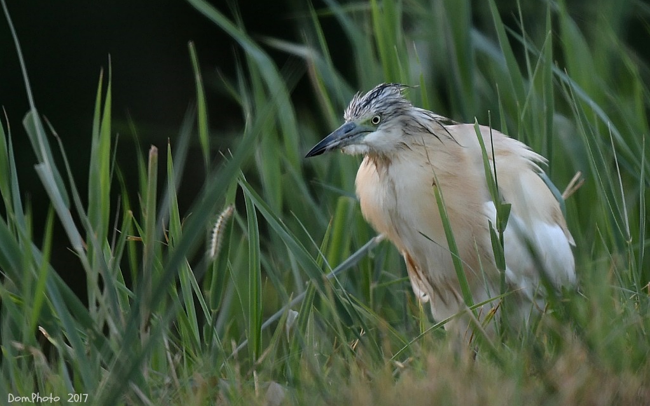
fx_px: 11126
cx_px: 325
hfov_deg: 3.3
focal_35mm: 628
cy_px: 193
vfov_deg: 2.1
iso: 320
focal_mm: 410
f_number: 5.6
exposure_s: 1/250
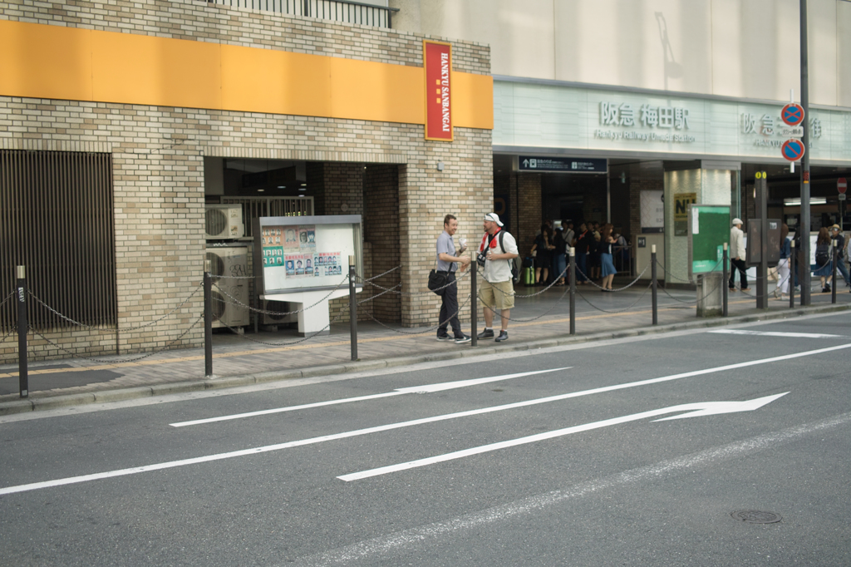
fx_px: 969
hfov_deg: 47.4
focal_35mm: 41
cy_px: 284
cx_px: 426
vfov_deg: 32.6
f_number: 2.8
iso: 100
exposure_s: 1/250
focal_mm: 24.2
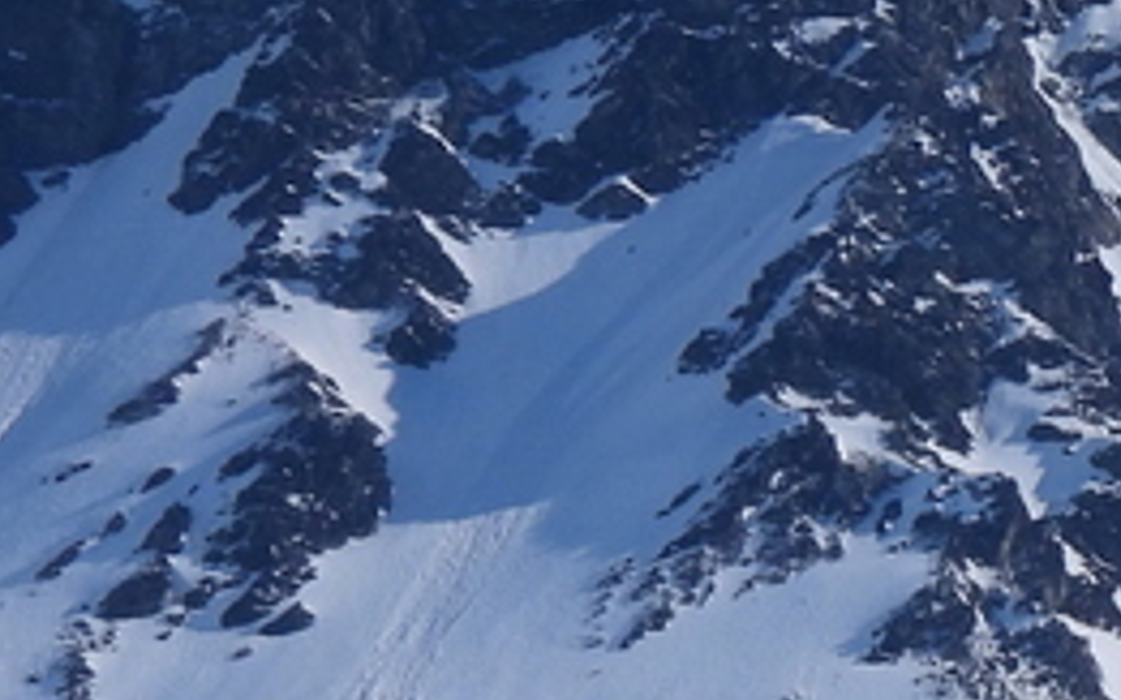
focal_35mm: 702
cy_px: 833
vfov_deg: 1.9
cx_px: 2427
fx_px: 21442
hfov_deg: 3.0
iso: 100
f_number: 5
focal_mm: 24.1
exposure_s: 1/1600
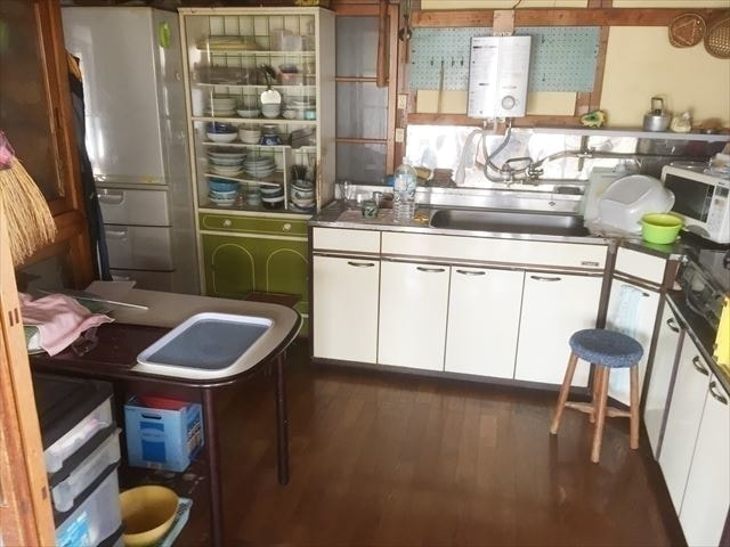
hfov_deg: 61.7
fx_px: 612
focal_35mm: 29
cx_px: 365
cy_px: 274
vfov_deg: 48.2
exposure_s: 1/30
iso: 64
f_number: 2.2
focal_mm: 4.15
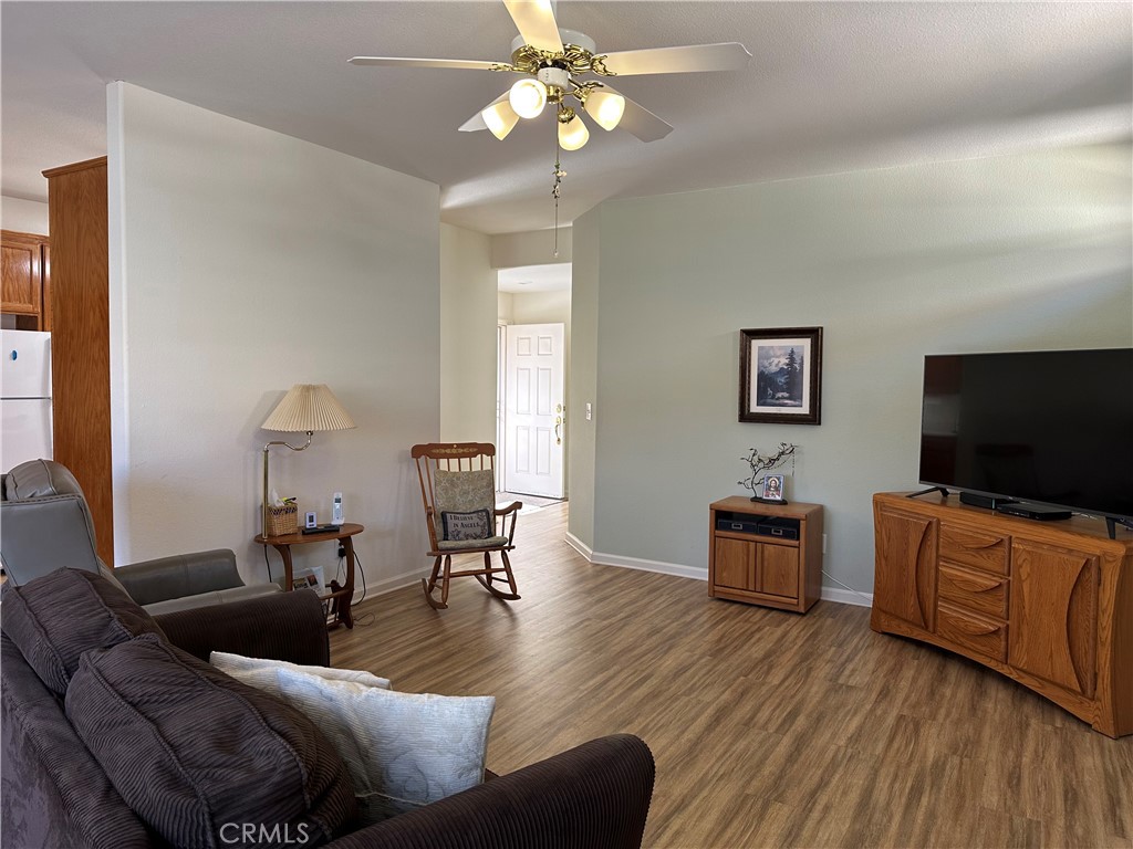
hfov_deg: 71.6
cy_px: 424
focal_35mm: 24
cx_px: 566
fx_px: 786
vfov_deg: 56.8
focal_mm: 6.86
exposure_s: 1/60
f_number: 1.78
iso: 125
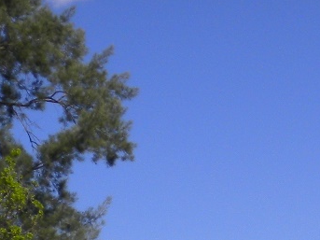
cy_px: 481
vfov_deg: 9.3
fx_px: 1377
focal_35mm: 149
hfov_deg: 12.9
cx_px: 406
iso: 80
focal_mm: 6.3
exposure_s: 1/916
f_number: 4.6
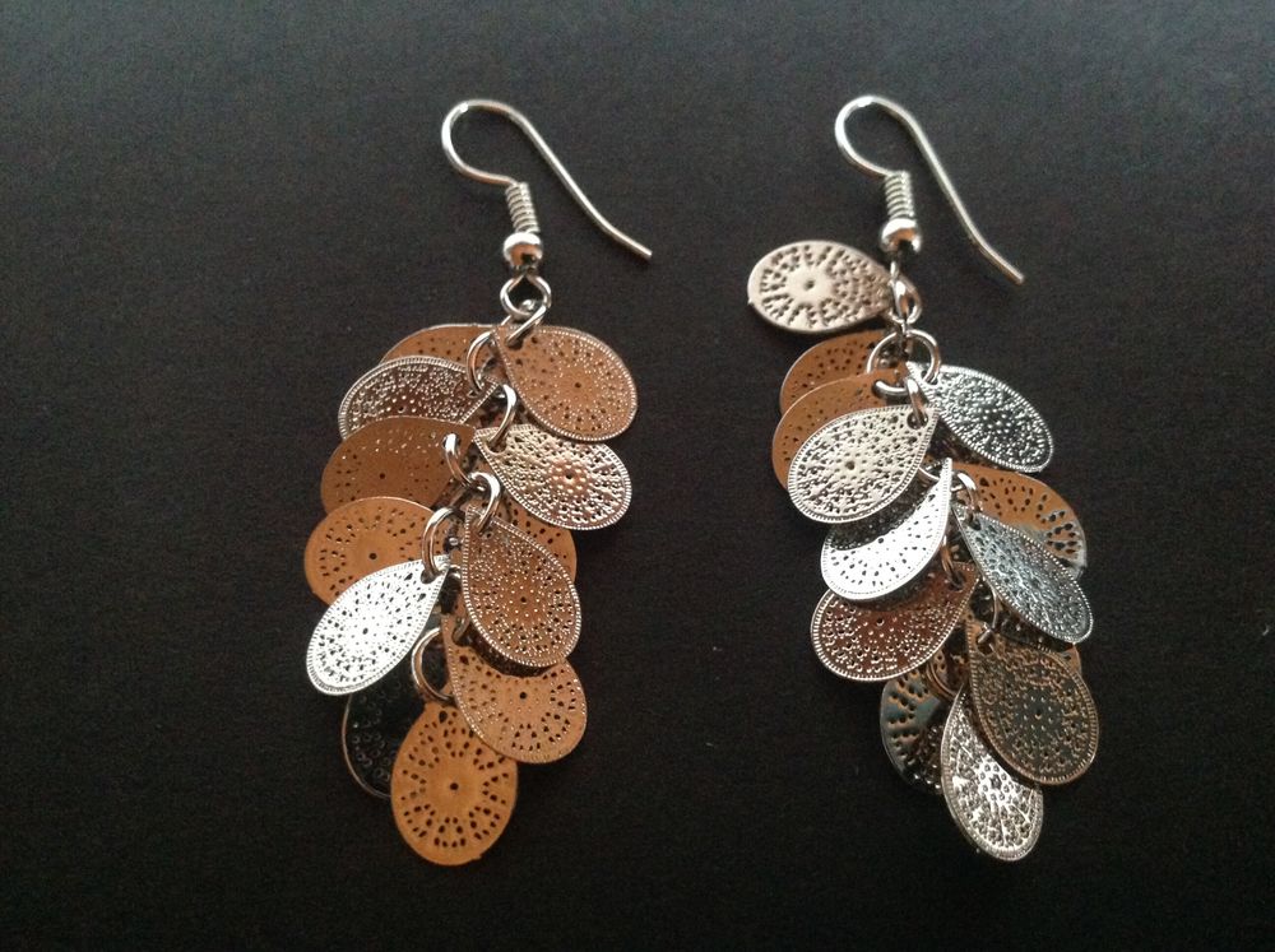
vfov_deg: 40.6
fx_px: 1287
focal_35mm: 35
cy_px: 476
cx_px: 638
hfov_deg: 52.7
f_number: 2.4
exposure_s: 1/15
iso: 800
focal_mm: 4.28
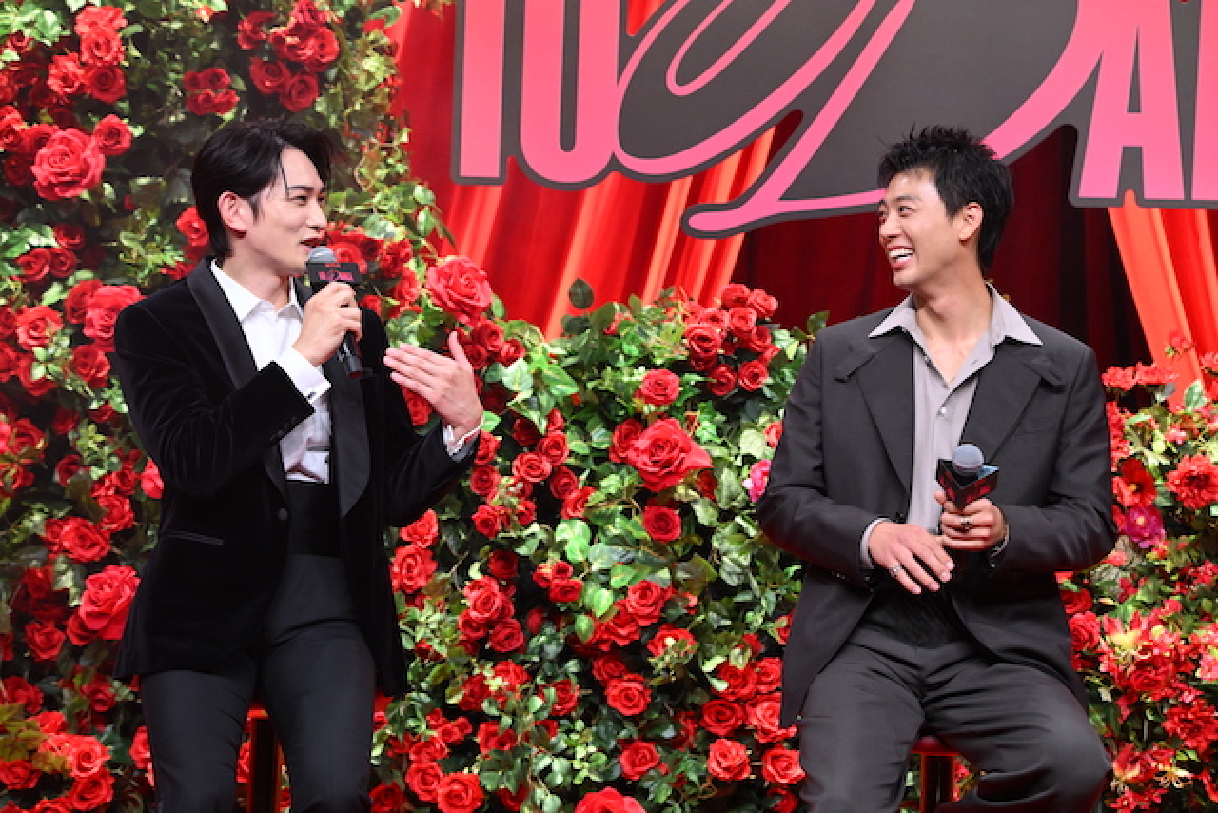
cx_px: 609
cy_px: 406
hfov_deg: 13.7
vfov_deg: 9.2
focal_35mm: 150
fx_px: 5076
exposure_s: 1/320
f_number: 6.3
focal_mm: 150
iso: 4000
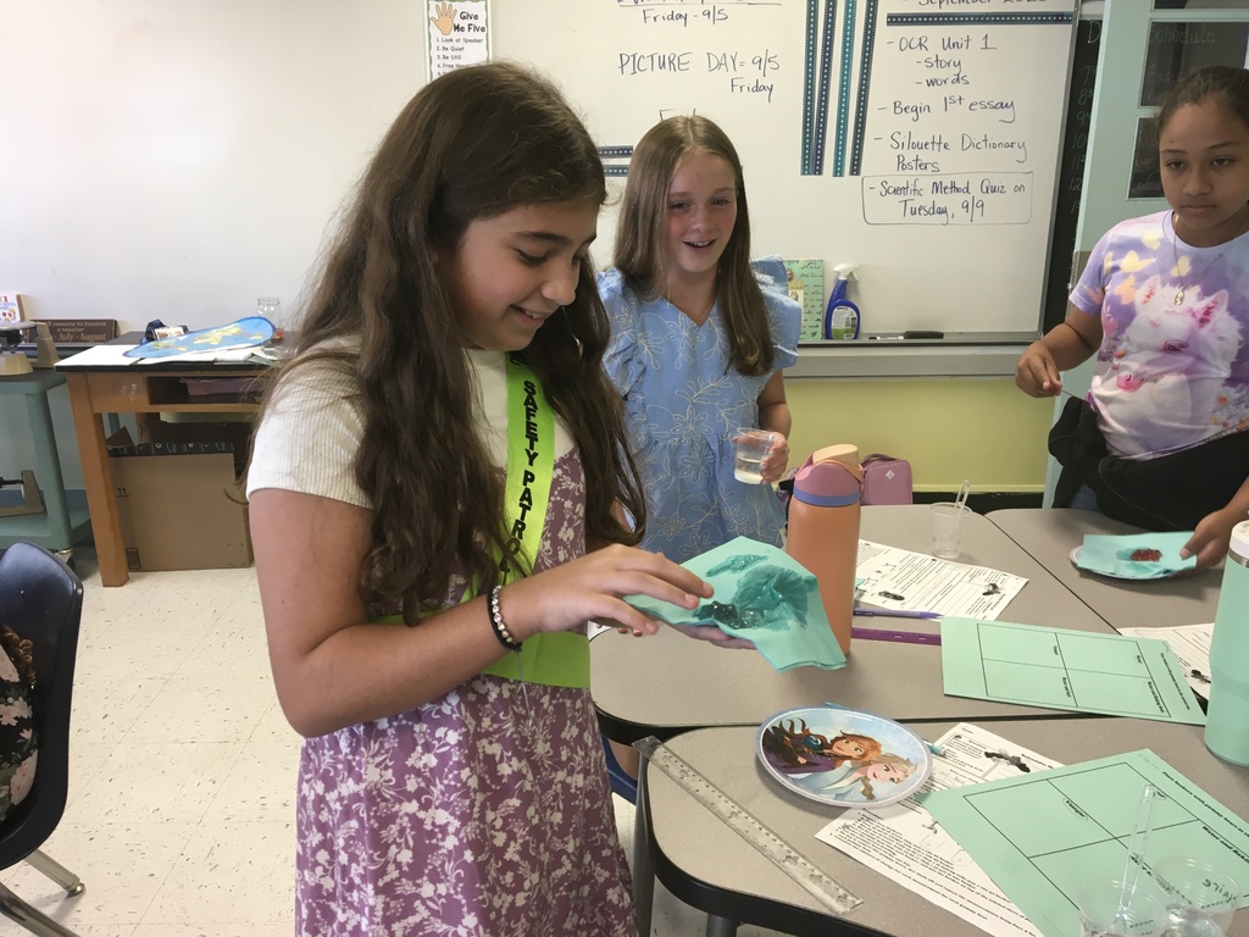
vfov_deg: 48.2
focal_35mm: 29
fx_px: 1046
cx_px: 624
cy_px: 468
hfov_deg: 61.7
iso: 50
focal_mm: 4.15
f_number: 2.2
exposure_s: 1/30
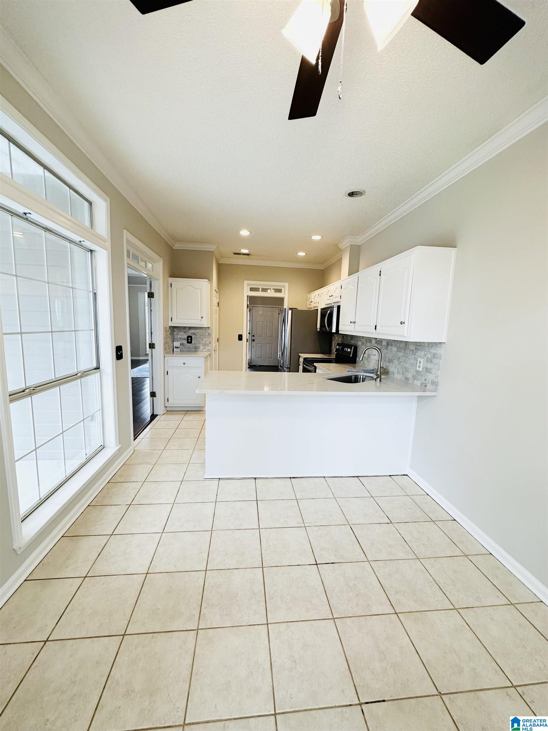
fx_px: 296
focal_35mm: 14
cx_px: 274
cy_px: 366
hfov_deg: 85.7
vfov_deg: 102.1
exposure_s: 1/120
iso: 160
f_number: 2.2
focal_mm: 2.22
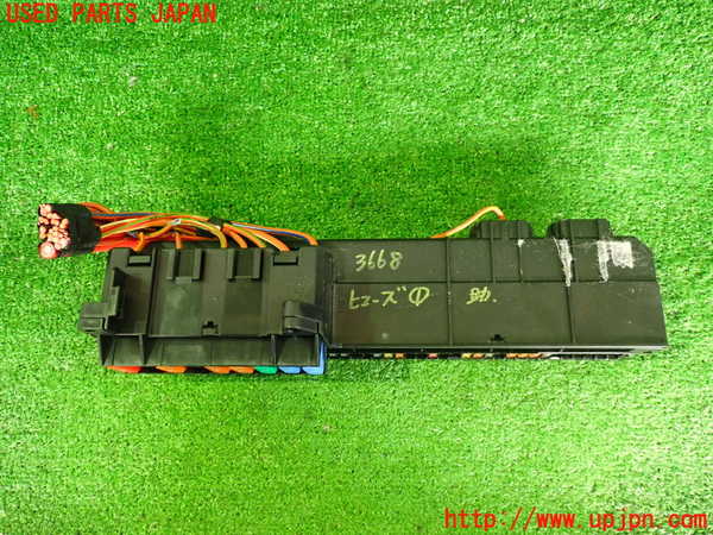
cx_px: 356
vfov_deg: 46.8
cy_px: 268
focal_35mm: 30
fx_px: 618
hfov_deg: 60.0
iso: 800
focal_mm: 5.4
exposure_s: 1/25
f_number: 2.3
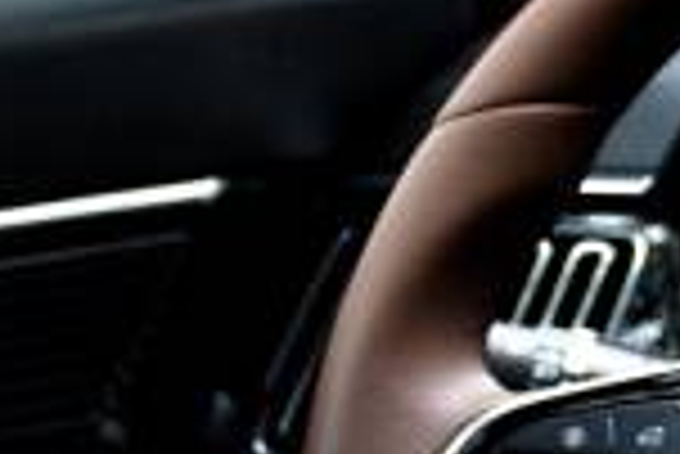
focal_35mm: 208
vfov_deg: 6.6
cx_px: 1040
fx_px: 3932
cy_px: 499
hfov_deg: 9.6
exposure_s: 1/100
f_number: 4.2
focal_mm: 35
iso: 500
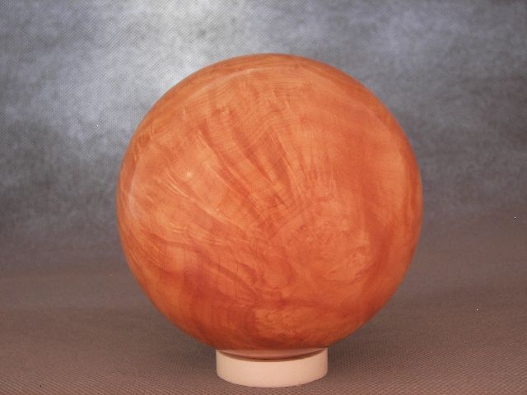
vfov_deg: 16.4
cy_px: 198
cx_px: 264
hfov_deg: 21.8
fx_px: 1370
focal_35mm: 90
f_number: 2.8
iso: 100
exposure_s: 1/2
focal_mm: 14.9
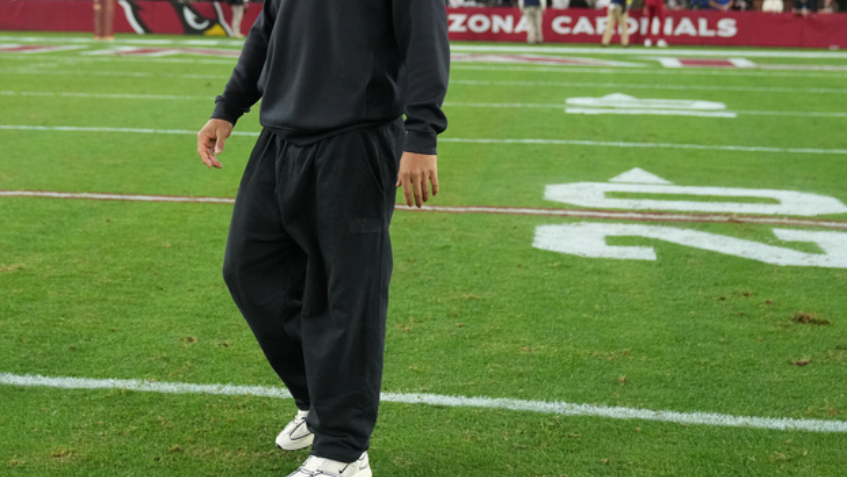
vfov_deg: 16.2
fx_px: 1663
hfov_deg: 28.5
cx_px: 313
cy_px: 82
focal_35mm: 74
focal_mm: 43
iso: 2000
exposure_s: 1/1000
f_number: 2.8
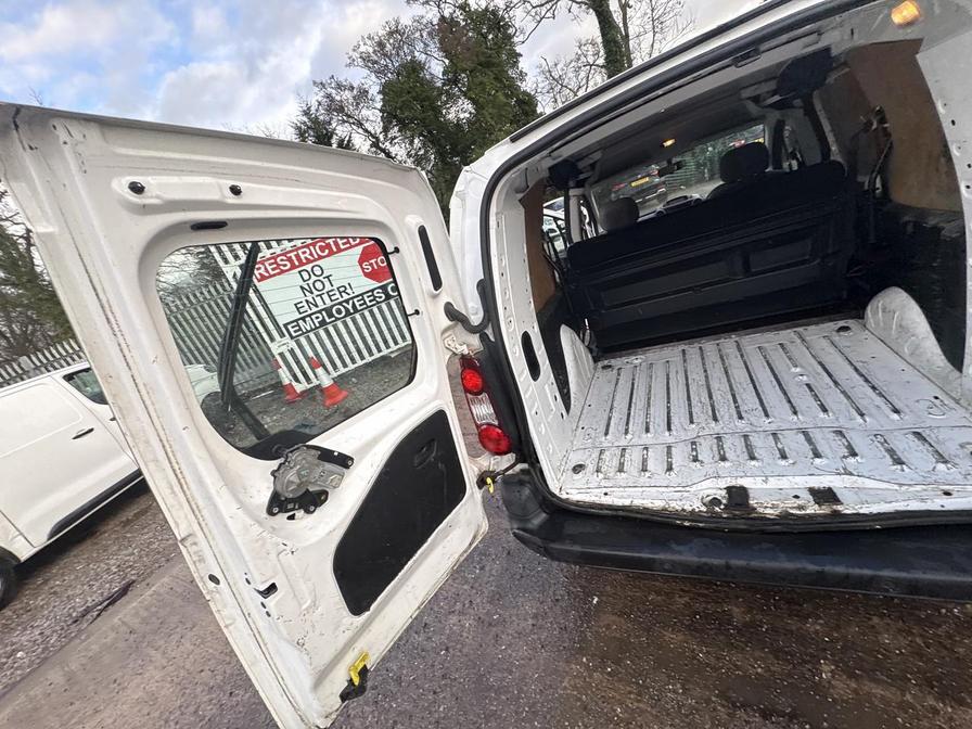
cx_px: 486
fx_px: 393
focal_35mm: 14
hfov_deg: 102.1
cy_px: 364
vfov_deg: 85.7
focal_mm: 2.22
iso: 40
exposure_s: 1/187
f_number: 2.2
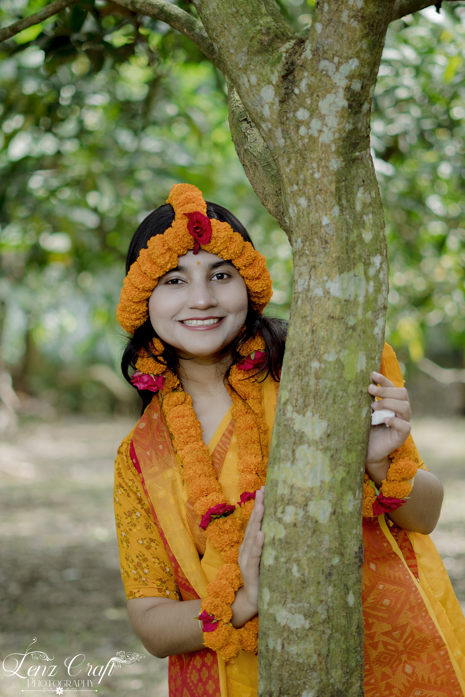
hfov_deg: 18.2
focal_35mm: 75
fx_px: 1453
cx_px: 232
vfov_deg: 27.0
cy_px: 348
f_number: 1.8
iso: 100
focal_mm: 50
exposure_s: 1/200
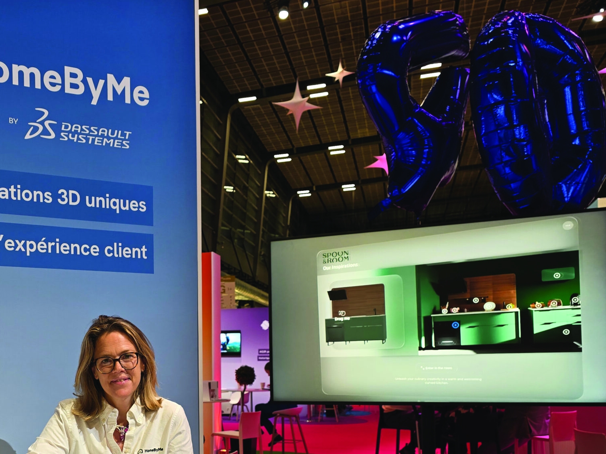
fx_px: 683
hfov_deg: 46.3
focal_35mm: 39
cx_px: 158
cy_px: 358
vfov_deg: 35.7
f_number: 1.7
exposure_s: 1/53
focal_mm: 6.3
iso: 64
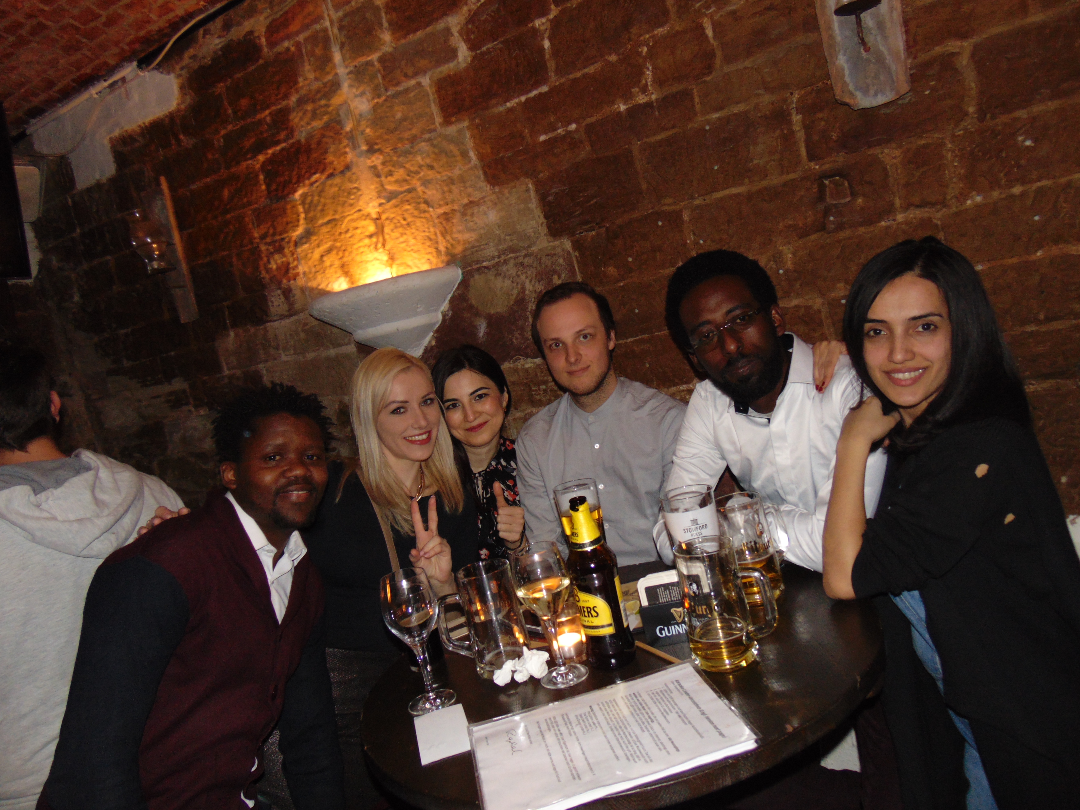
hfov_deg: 69.4
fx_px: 780
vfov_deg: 54.9
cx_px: 540
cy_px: 405
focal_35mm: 25
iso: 200
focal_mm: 4.5
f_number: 3
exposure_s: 1/8
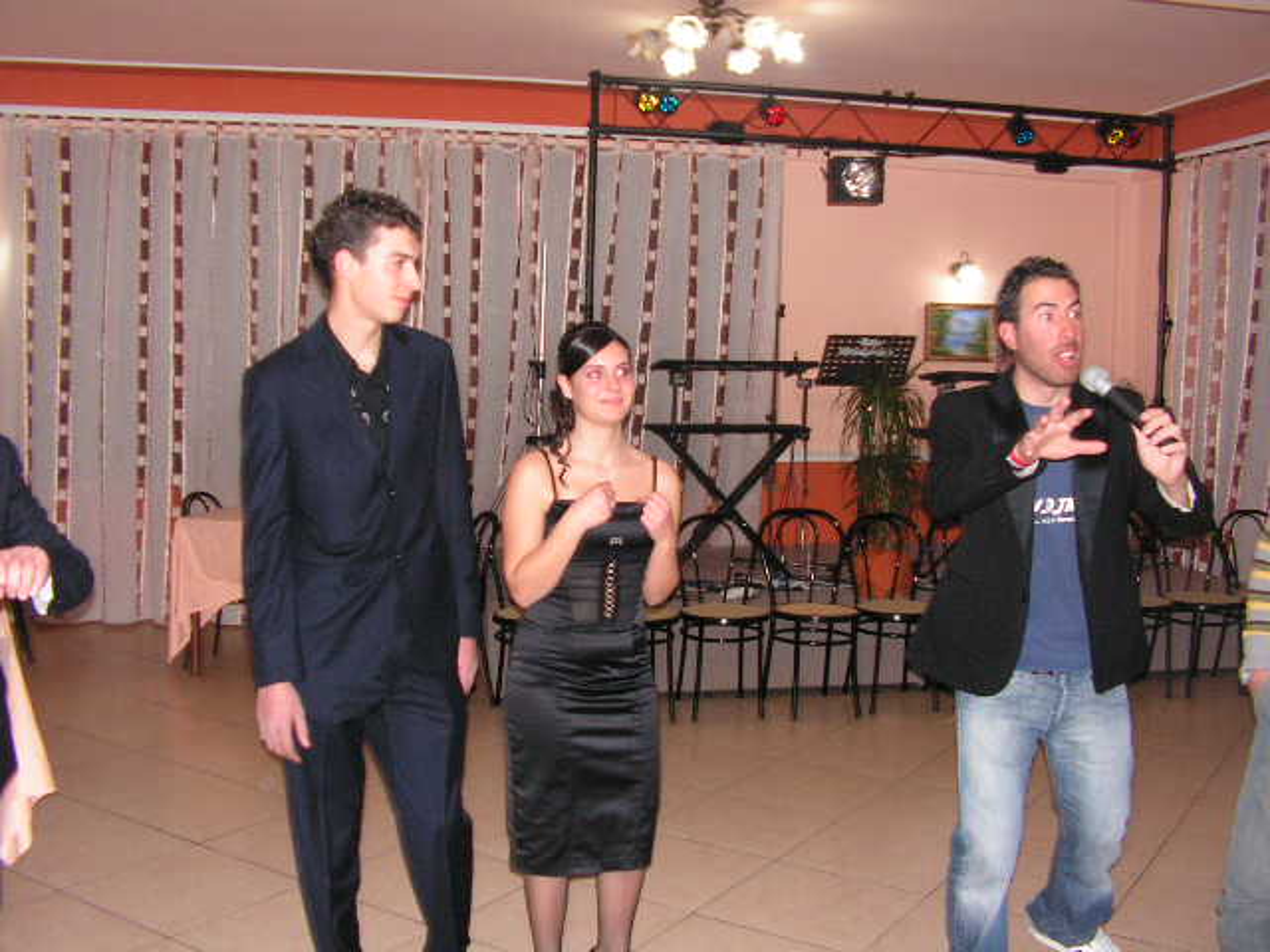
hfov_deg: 51.4
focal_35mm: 36
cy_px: 476
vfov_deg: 39.7
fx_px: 1321
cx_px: 635
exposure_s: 1/40
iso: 200
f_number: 3.2
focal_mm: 6
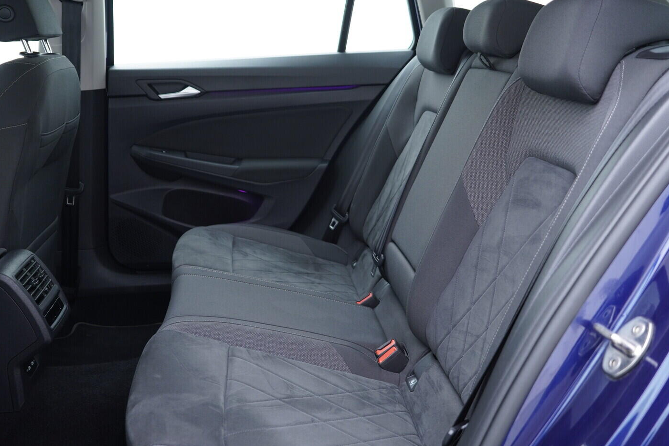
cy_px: 222
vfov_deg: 35.9
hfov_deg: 51.9
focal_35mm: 37
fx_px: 688
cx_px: 337
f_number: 2.8
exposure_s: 1/40
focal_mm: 24
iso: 320
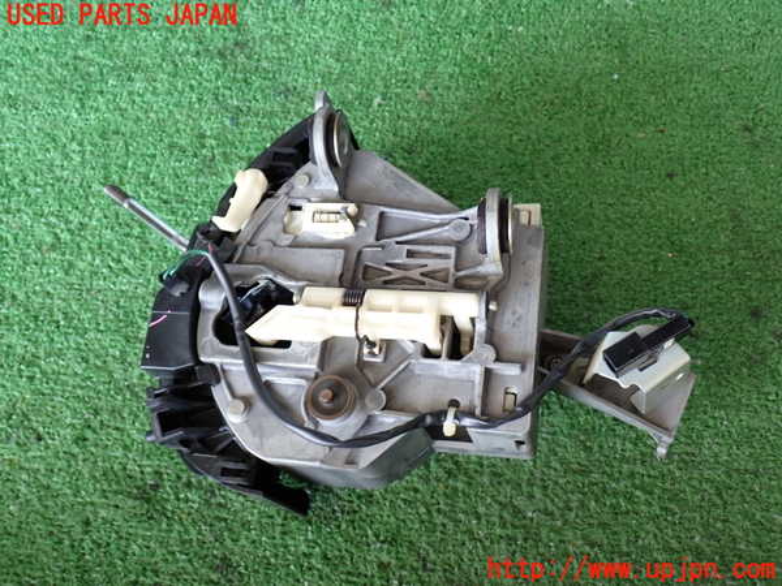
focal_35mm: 36
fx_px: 813
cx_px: 391
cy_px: 293
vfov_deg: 39.7
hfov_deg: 51.4
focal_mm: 6.37
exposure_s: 1/60
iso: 200
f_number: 2.5
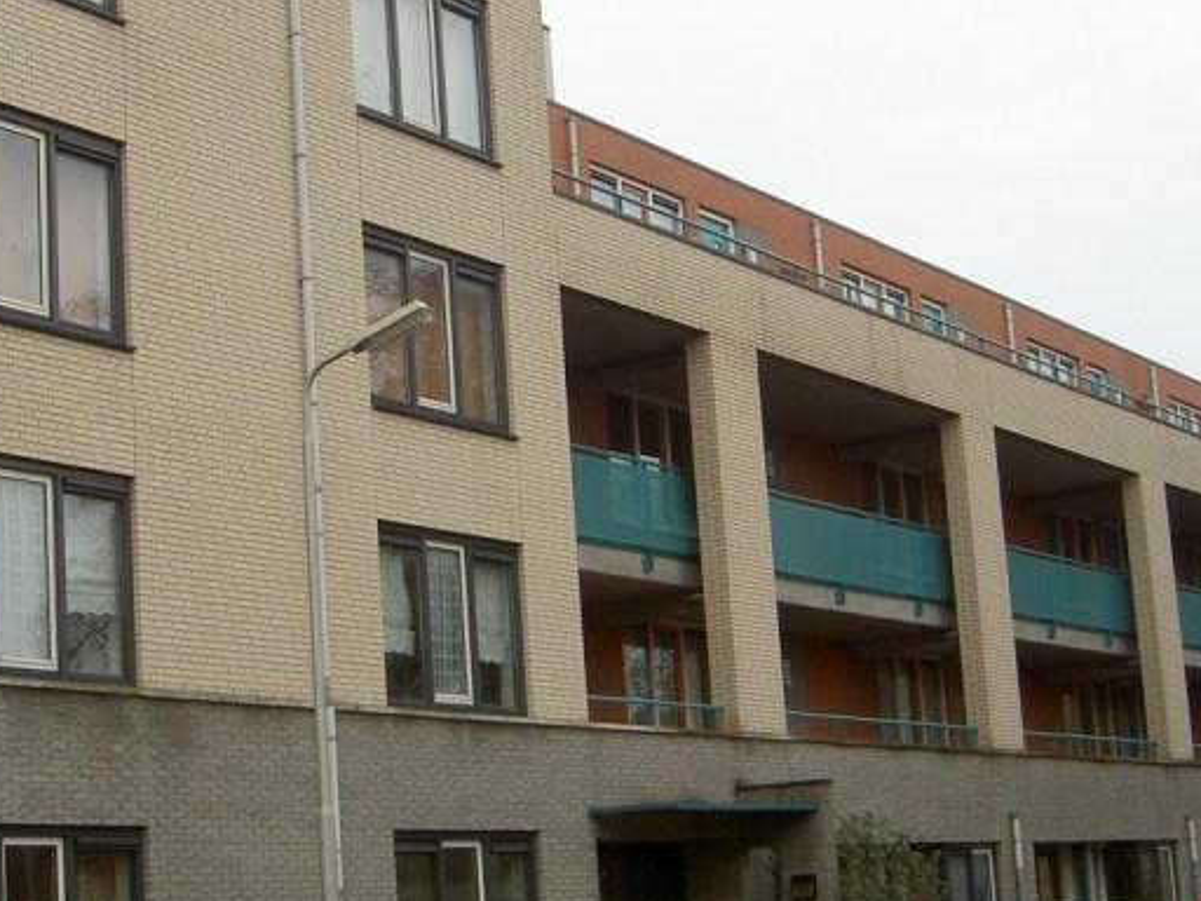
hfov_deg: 25.0
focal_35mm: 78
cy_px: 368
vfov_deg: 18.9
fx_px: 2706
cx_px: 453
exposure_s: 1/100
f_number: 2.8
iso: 50
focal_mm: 8
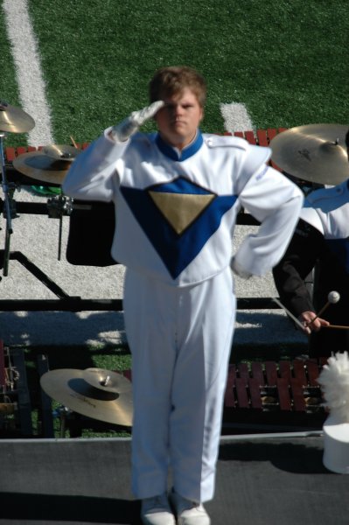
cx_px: 174
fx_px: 8739
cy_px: 262
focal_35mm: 600
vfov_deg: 3.4
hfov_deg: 2.3
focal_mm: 400
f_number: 5.6
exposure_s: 1/1250
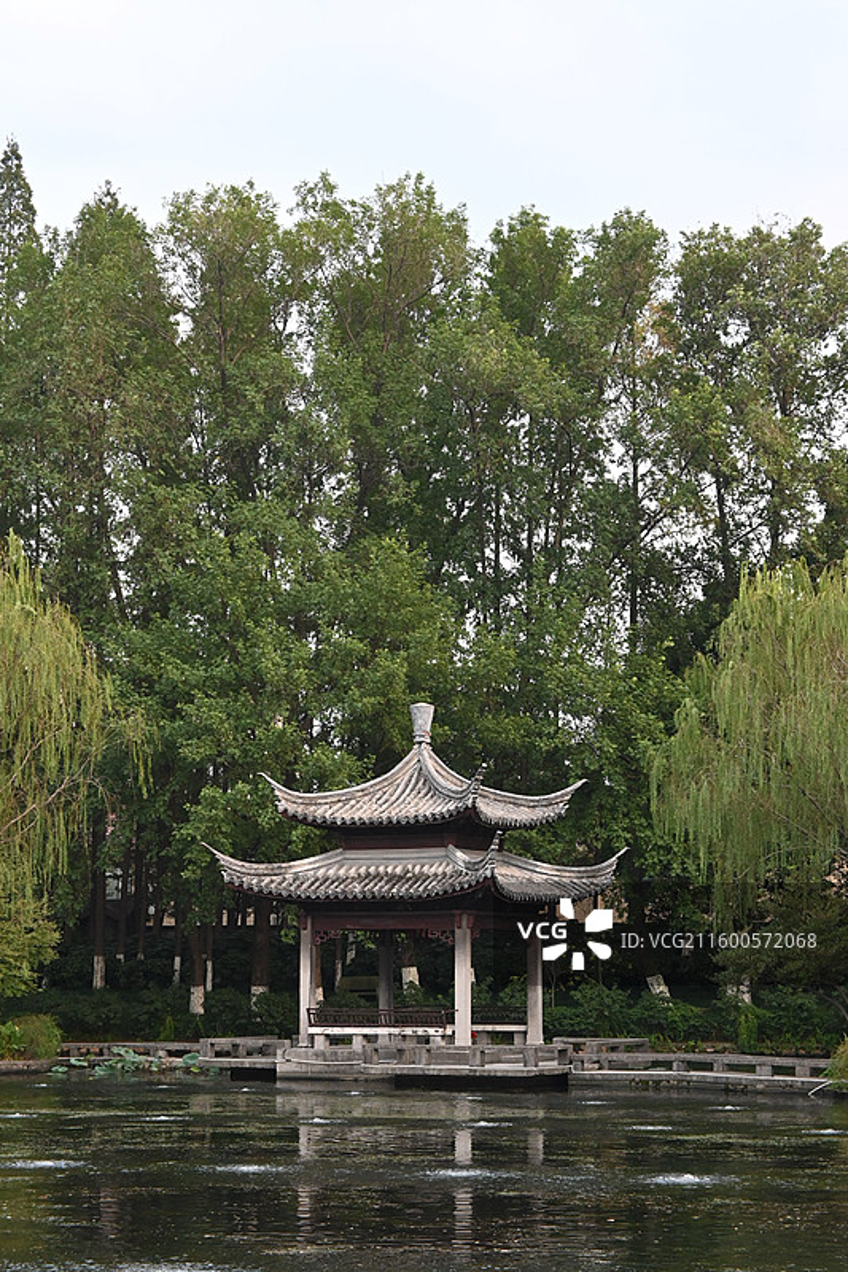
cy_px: 636
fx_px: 2651
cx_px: 424
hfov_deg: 18.2
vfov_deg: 27.0
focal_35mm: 75
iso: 1400
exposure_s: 1/125
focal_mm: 50
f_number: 6.3
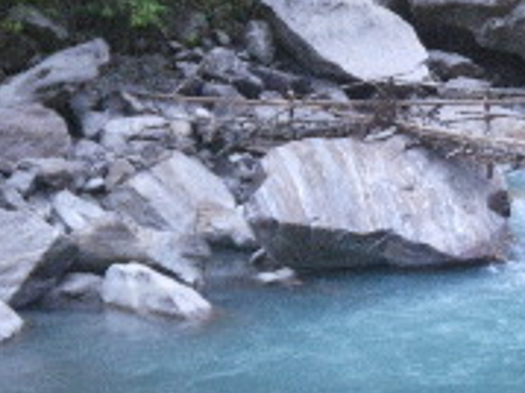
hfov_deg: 14.6
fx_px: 2016
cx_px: 540
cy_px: 91
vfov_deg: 11.1
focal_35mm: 133
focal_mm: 11.1
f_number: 4.6
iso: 500
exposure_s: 1/80
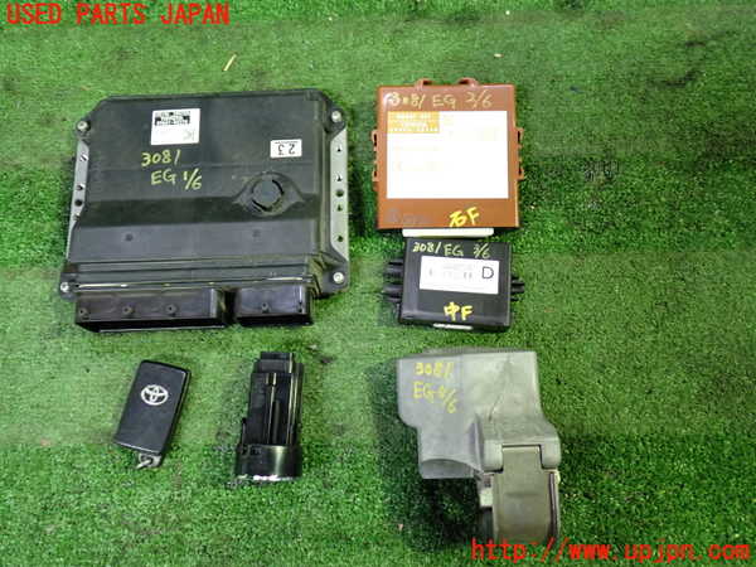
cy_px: 284
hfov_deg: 60.0
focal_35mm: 30
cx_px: 378
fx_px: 655
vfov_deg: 46.8
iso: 400
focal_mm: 5.4
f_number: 2.3
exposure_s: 1/30
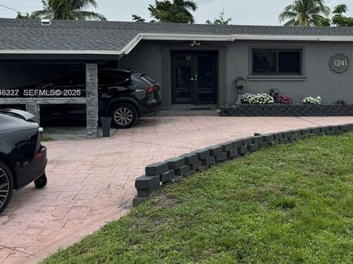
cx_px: 242
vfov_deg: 39.3
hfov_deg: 50.2
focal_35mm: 36
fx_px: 367
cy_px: 94
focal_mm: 6.76
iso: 80
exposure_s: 1/5814
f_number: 1.78
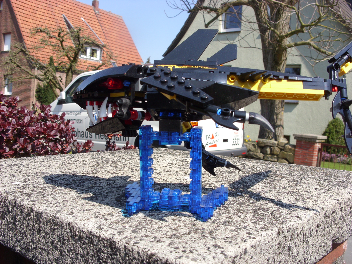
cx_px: 176
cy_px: 132
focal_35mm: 38
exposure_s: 1/296
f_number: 4.9
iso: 50
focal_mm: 6.3
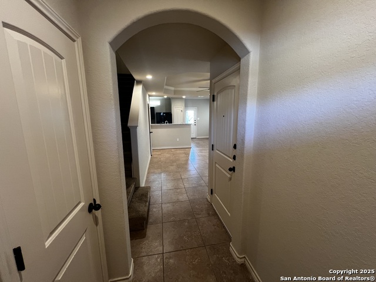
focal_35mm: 13
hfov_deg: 106.2
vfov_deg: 89.9
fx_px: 141
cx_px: 188
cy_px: 141
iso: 200
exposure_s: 1/60
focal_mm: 1.57
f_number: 1.8
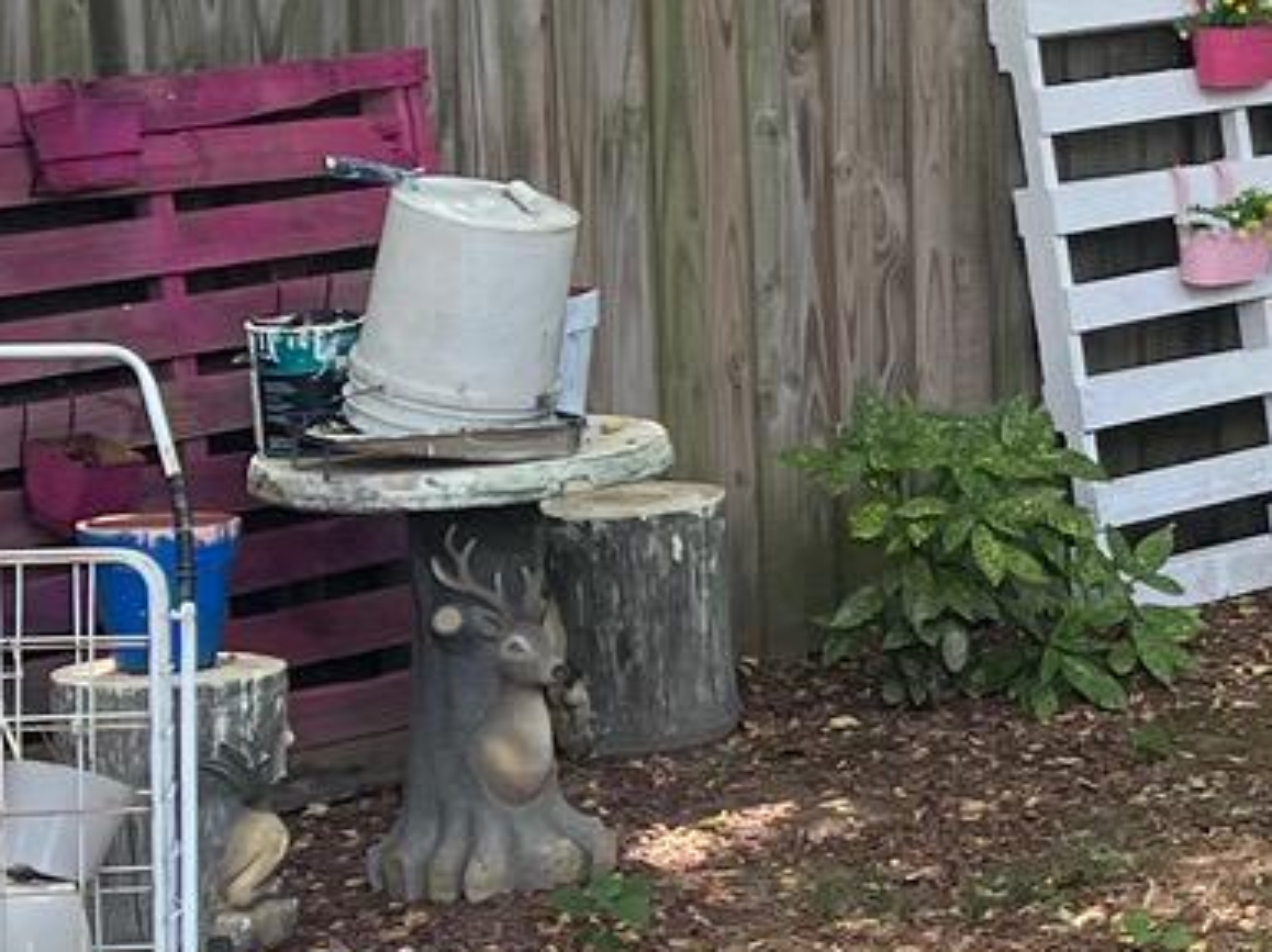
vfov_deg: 10.7
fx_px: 5068
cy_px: 415
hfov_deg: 13.0
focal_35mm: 138
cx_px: 2254
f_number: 1.5
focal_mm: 5.7
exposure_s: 1/357
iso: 50
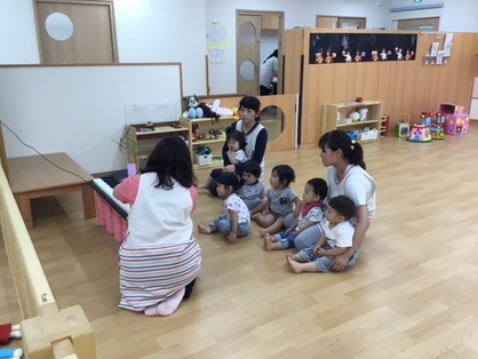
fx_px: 428
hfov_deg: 58.3
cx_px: 239
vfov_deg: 45.5
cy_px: 180
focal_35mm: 31
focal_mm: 3.3
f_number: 2.4
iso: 25
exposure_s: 1/30
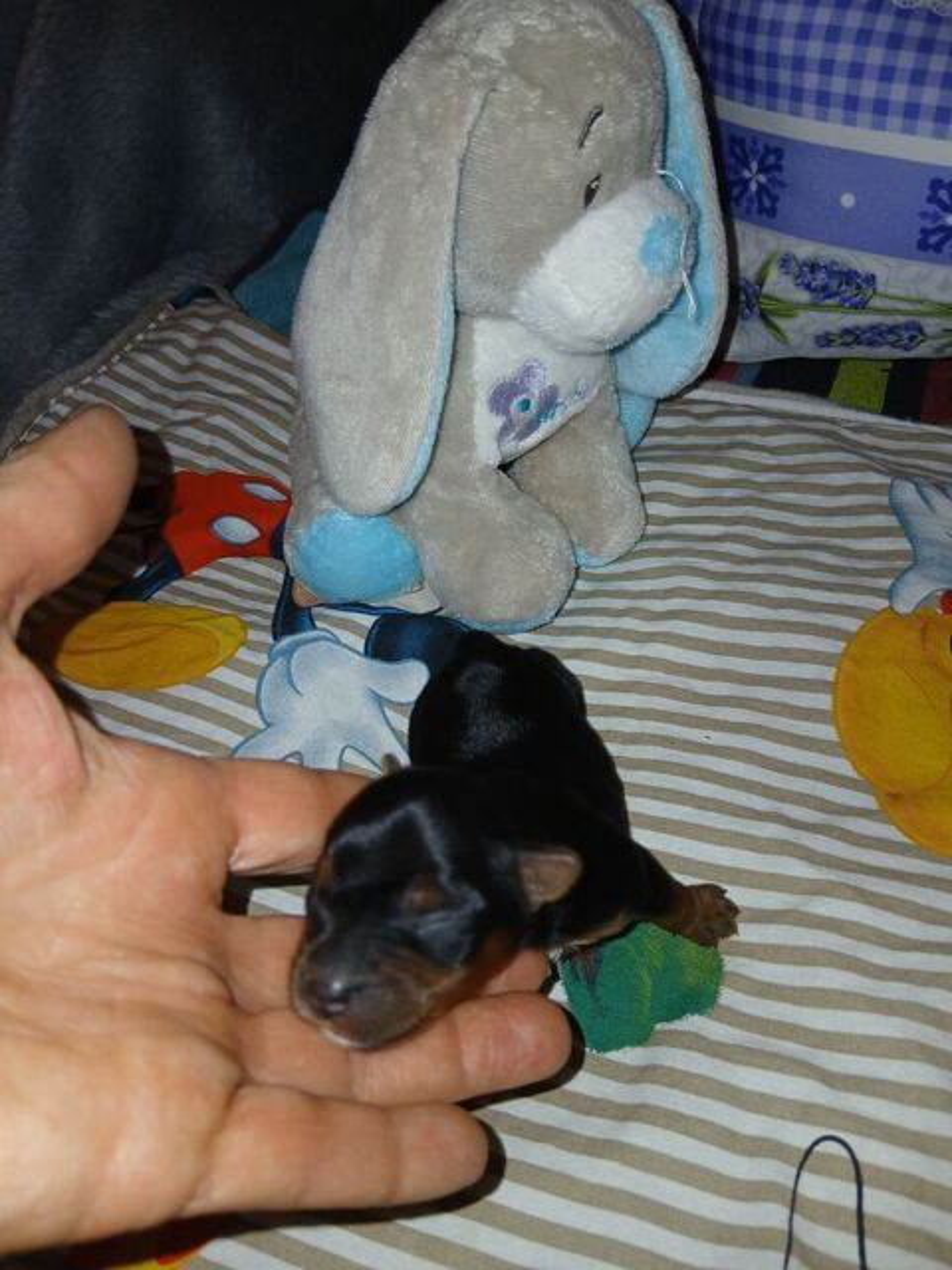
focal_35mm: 26
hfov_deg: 53.1
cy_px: 635
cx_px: 476
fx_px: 953
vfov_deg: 67.3
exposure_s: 1/50
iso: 32
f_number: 1.8
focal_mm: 3.98
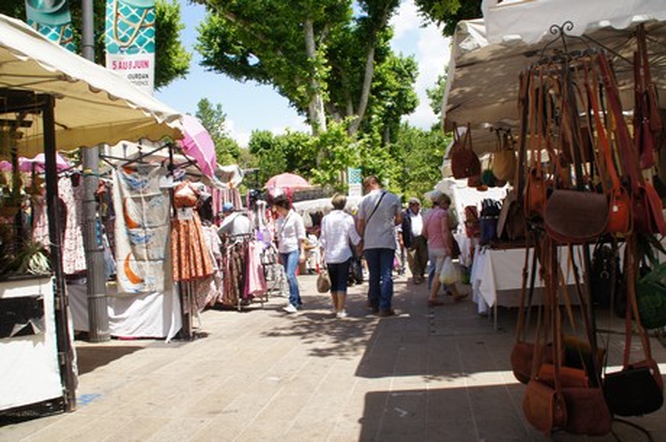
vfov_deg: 47.8
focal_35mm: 27
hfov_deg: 67.5
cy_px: 221
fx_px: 499
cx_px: 333
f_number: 11
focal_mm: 18
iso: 100
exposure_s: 1/80
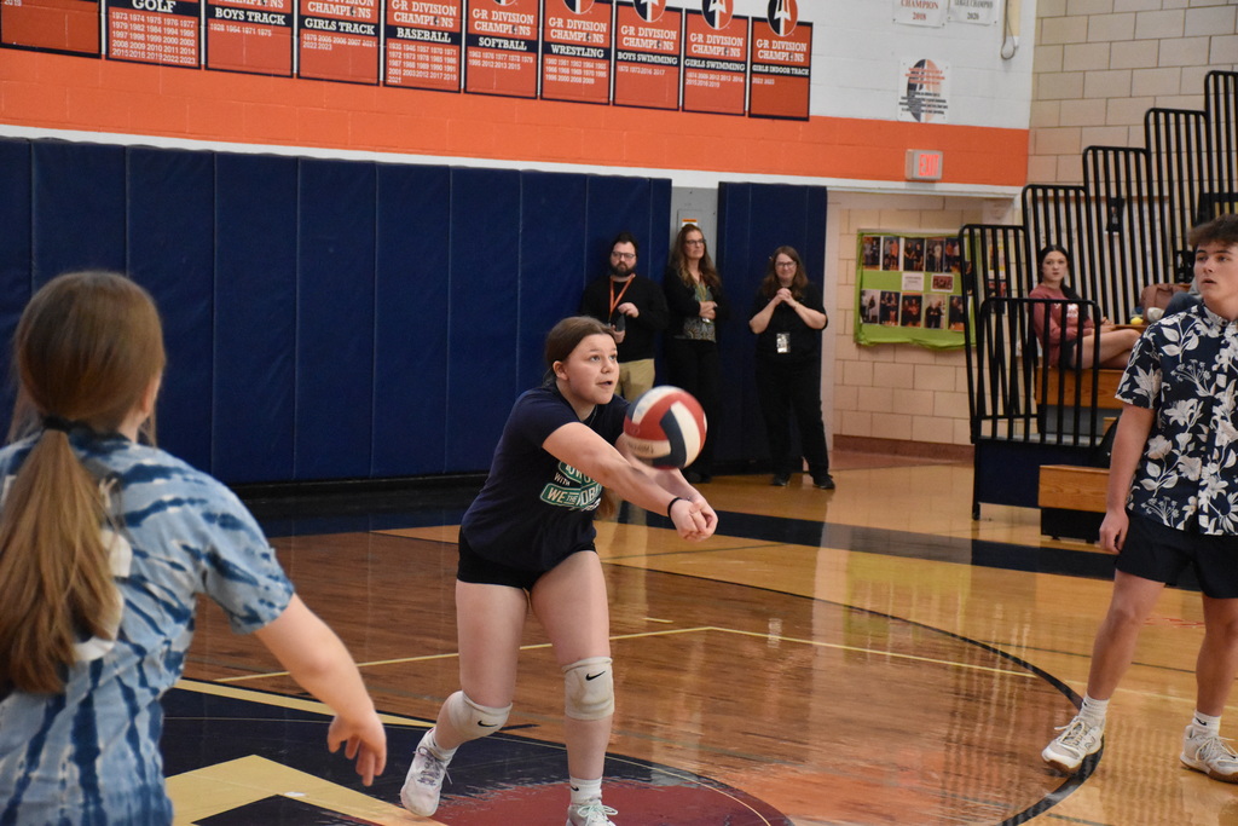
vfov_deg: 16.3
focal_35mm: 84
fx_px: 2889
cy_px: 413
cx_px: 619
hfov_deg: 24.2
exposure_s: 1/640
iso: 6400
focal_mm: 56
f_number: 4.8
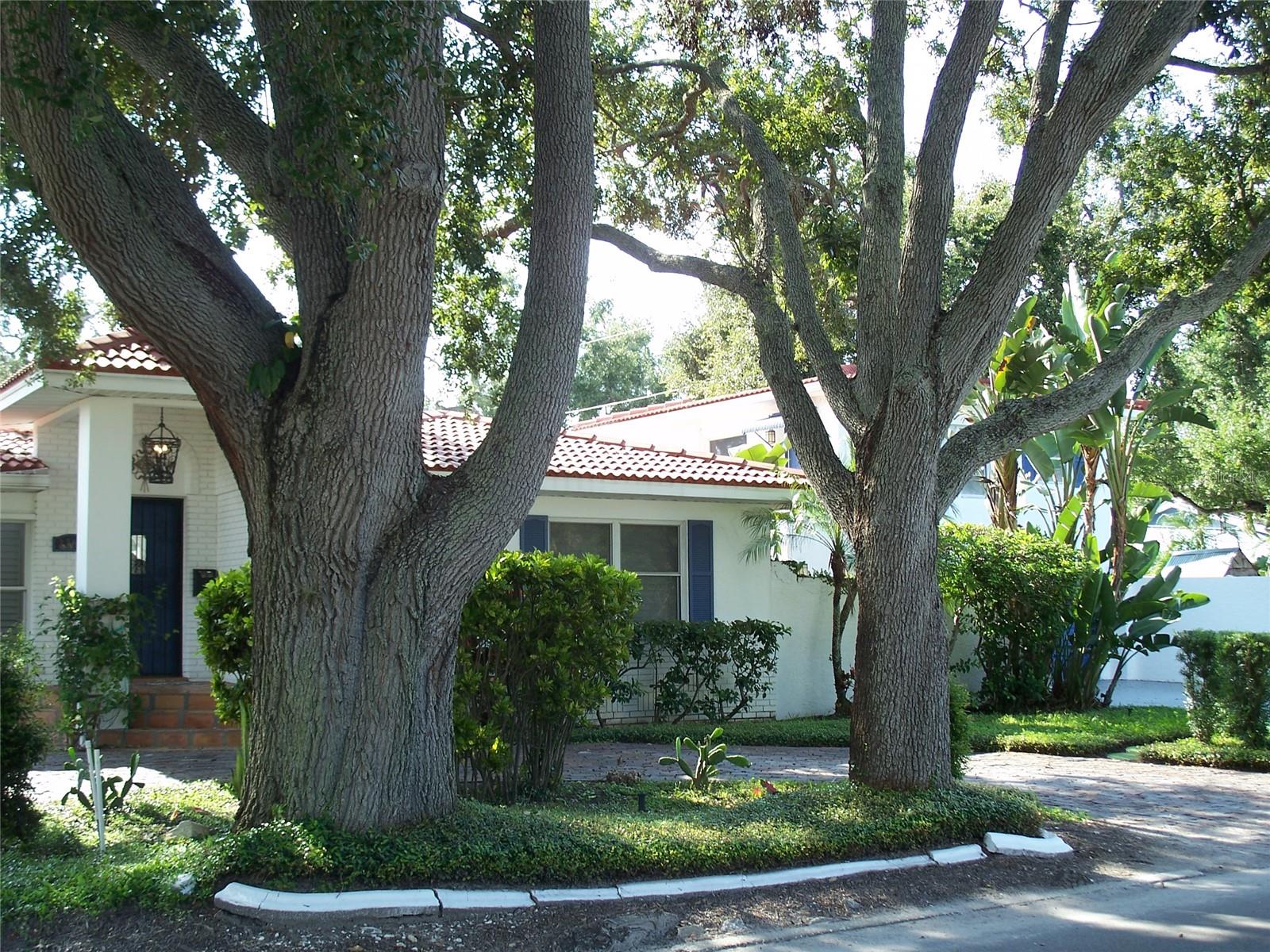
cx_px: 635
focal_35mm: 43
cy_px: 476
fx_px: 1578
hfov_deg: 43.9
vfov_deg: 33.6
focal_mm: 9.1
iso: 64
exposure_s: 1/100
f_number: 3.2
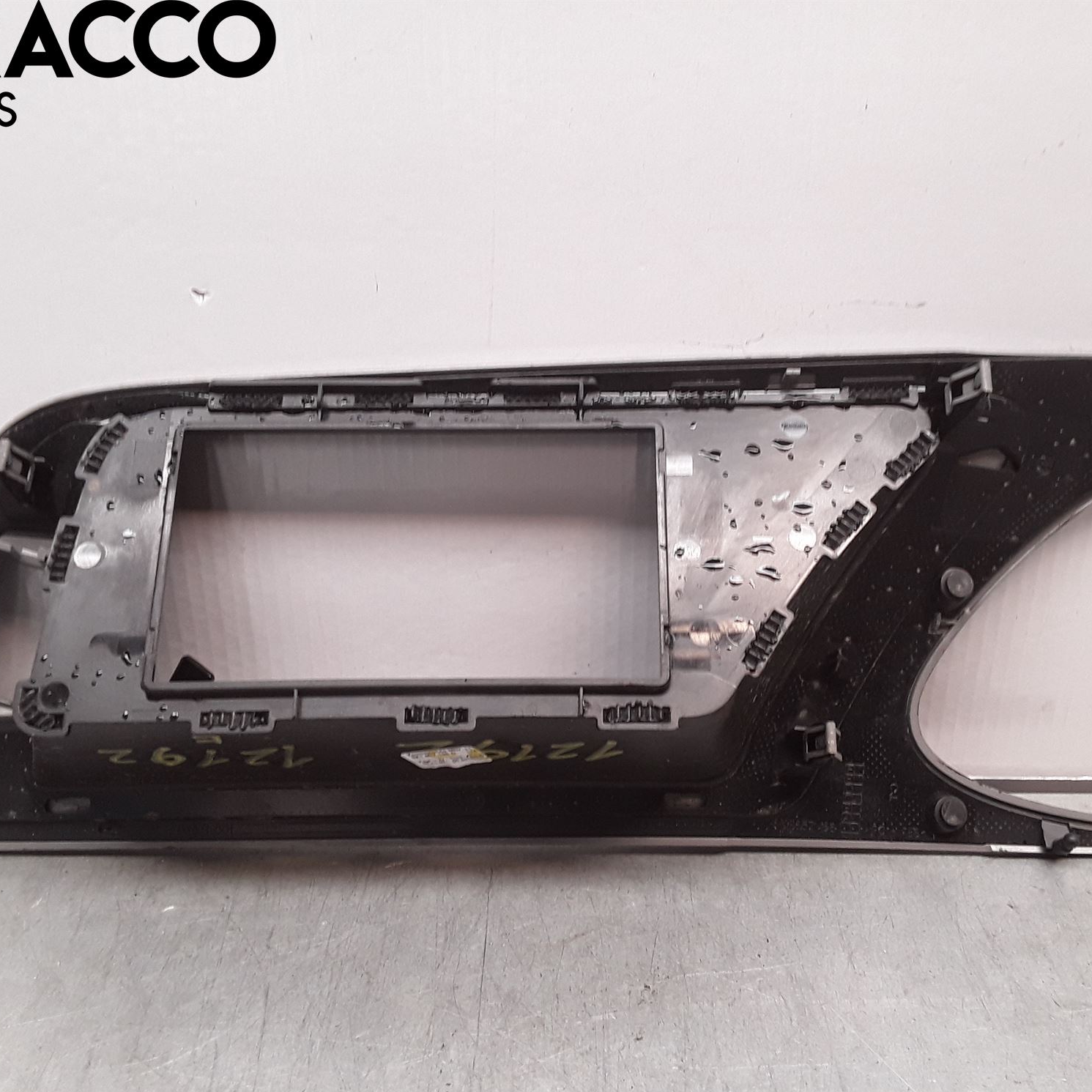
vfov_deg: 48.4
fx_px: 1213
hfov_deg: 48.4
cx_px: 576
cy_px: 561
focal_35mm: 34
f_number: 1.9
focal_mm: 2.91
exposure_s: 1/50
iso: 50
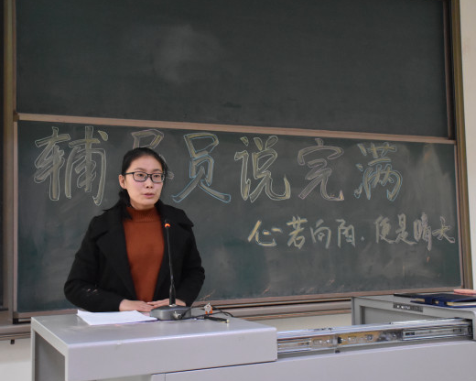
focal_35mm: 45
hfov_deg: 41.1
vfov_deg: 33.4
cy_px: 190
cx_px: 227
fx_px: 634
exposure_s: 1/60
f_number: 3.8
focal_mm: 26
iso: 5000
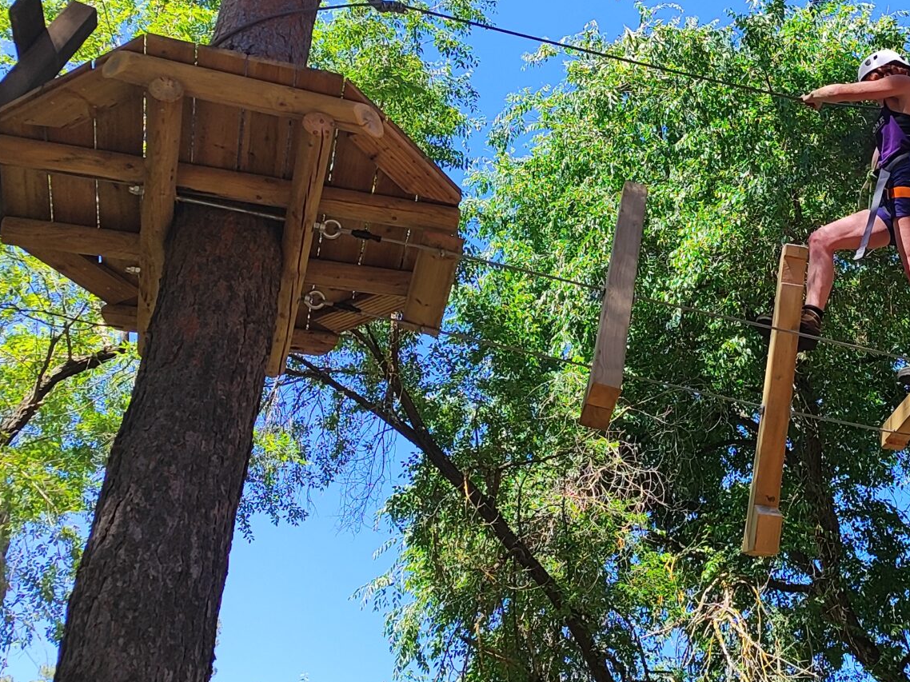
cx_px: 762
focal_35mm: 54
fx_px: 1419
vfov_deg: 26.9
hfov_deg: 34.2
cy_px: 227
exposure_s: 1/256
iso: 50
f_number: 1.89
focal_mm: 5.89
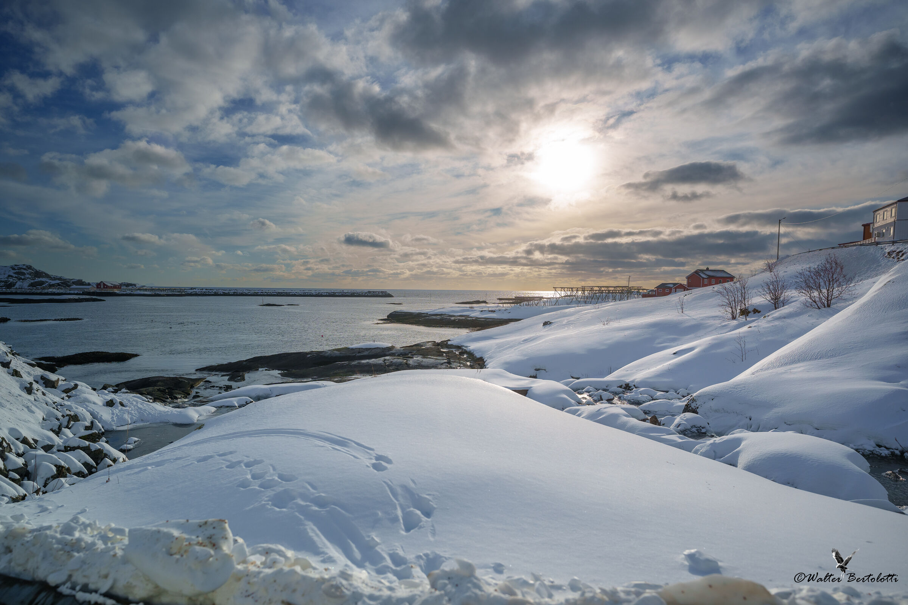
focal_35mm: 20
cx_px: 454
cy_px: 302
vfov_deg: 61.9
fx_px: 504
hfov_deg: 84.0
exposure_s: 1/2500
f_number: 2.8
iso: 100
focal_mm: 20
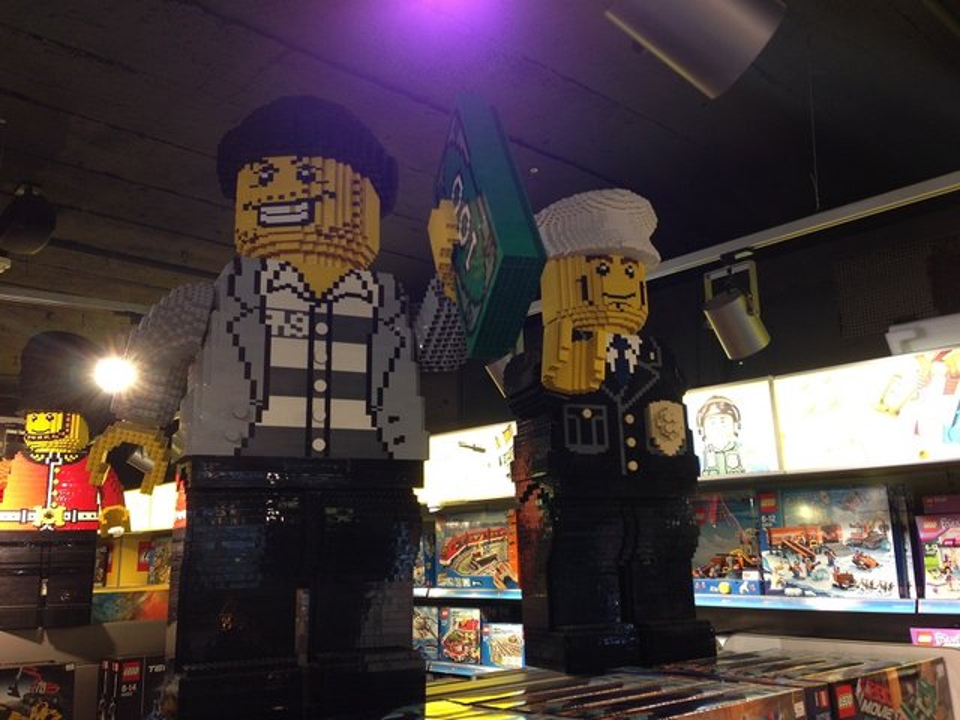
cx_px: 480
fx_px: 915
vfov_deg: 42.9
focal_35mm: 33
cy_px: 360
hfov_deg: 55.4
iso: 50
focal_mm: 4.12
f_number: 2.4
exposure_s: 1/30
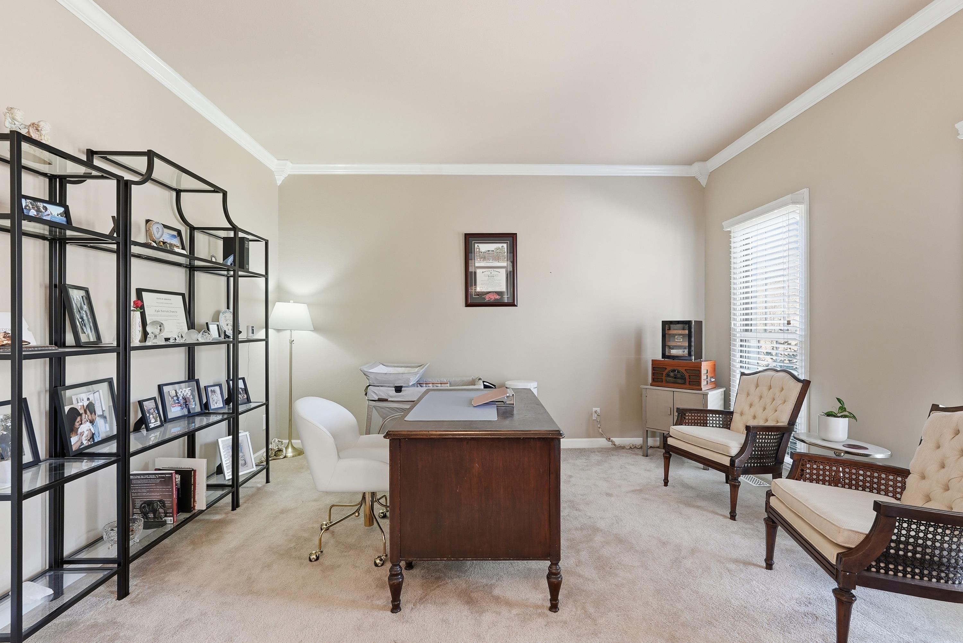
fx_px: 428
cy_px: 322
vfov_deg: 73.8
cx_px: 482
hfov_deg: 96.7
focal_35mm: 16
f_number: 9
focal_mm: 16
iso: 250
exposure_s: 1/15
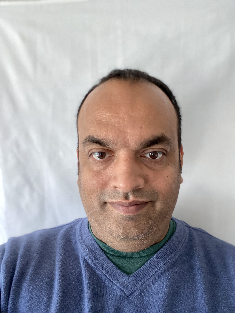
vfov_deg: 60.0
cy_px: 156
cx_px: 118
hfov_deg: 46.8
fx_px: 272
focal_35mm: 30
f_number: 2.2
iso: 320
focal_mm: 2.71
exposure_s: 1/60
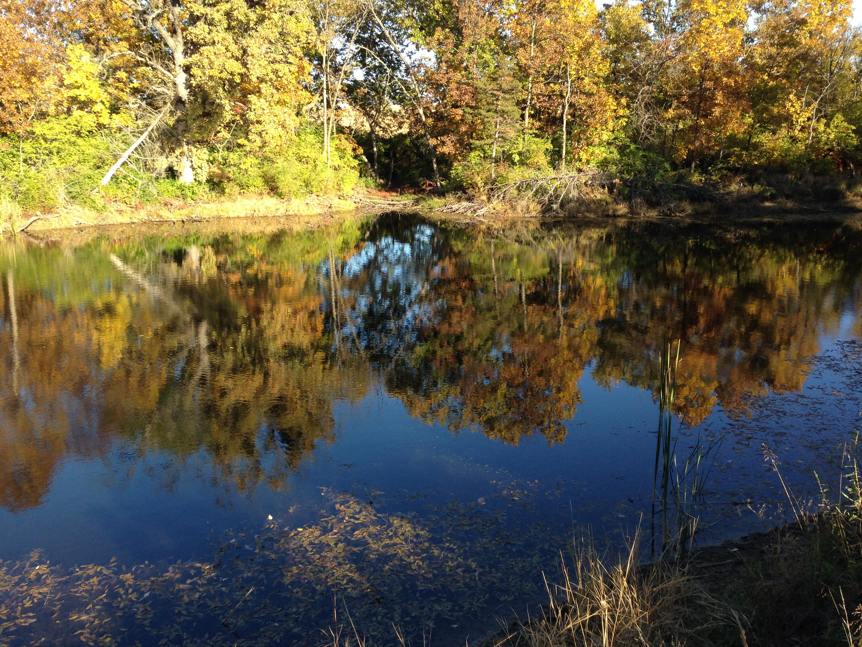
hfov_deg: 55.4
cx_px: 431
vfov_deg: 42.9
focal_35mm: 33
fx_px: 822
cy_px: 324
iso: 50
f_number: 2.4
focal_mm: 4.12
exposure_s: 1/364
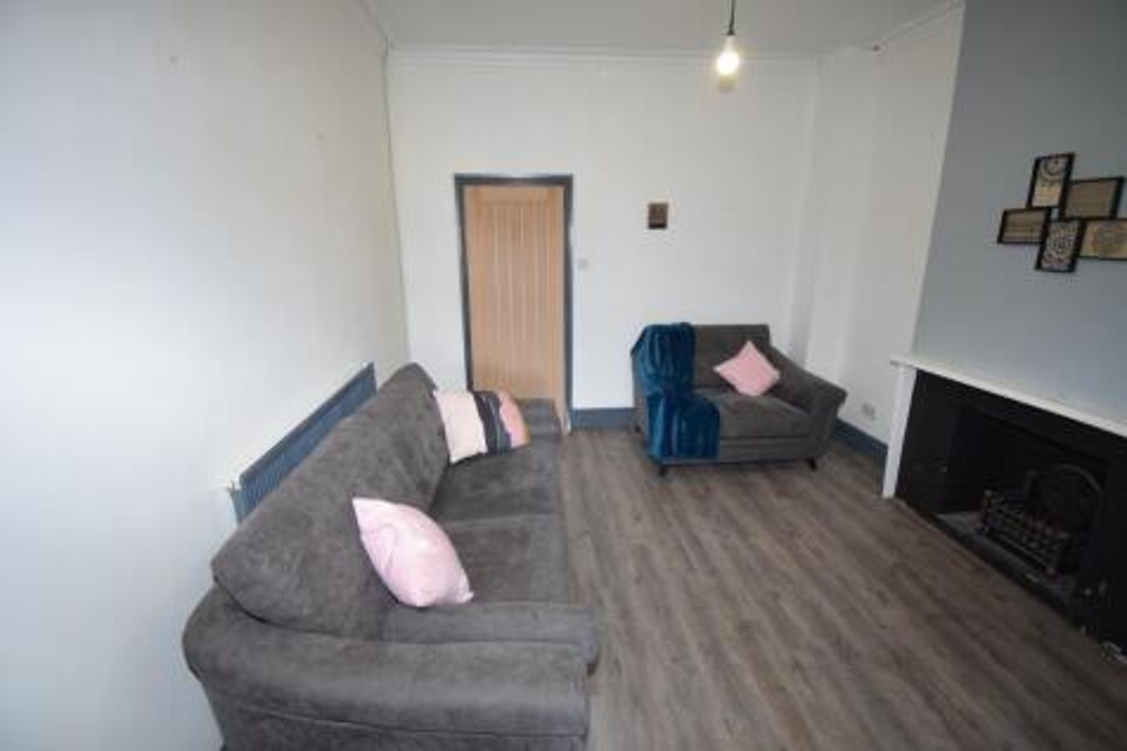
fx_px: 469
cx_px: 564
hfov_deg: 100.4
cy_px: 376
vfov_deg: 77.3
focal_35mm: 15
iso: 1250
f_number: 4.5
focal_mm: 10
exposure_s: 1/60
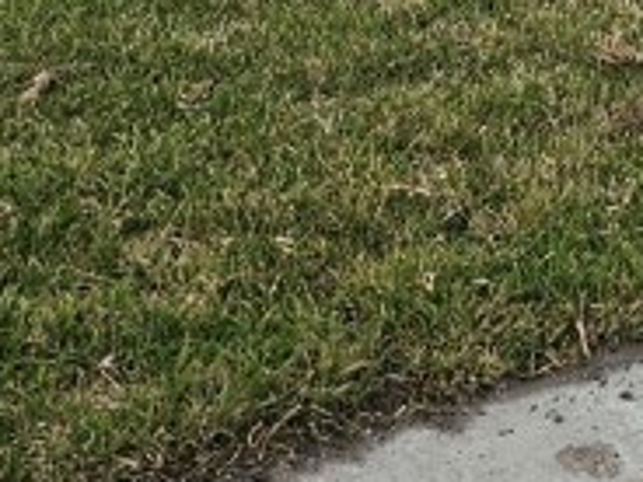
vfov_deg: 9.8
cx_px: 951
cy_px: -786
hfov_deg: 14.4
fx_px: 2378
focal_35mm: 128
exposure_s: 1/942
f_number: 1.7
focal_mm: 6.3
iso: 10
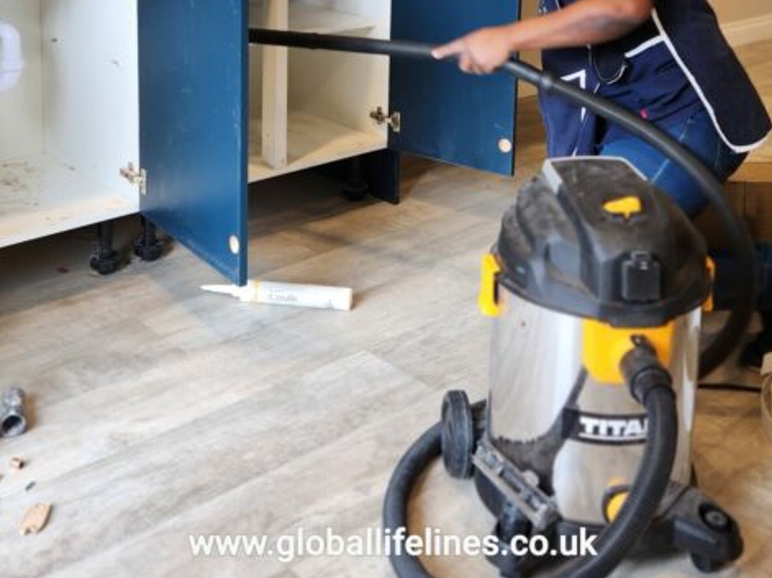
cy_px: 11
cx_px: 392
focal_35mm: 50
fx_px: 1115
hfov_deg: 38.2
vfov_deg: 27.6
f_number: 1.8
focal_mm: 5.4
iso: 64
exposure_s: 1/100
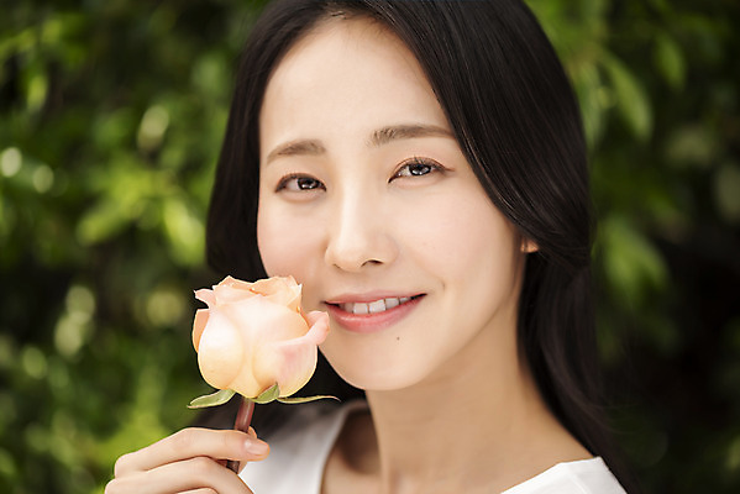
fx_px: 2159
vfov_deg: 13.1
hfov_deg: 19.4
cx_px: 370
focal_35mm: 105
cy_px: 247
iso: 100
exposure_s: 1/400
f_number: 4
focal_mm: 105
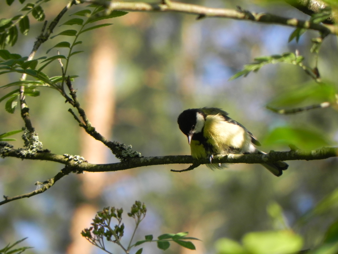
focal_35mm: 678
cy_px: 127
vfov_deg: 2.2
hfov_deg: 2.9
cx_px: 169
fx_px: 6620
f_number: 5
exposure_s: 1/198
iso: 160
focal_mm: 120
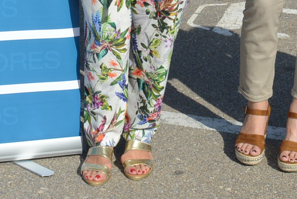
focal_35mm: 131
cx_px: 104
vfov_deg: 10.0
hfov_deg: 15.6
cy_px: -132
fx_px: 1082
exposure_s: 1/640
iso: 400
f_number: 13
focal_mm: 20
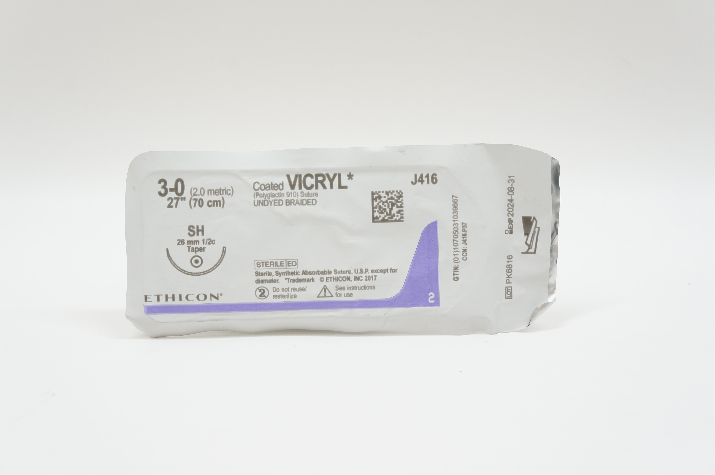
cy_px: 238
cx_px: 358
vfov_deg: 27.2
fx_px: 982
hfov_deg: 40.0
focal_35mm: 50
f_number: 7.1
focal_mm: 33
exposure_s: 1/40
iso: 400
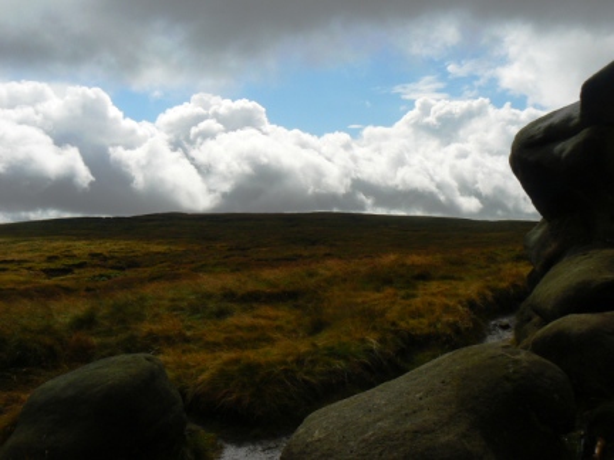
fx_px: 639
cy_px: 230
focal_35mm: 36
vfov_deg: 39.7
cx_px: 307
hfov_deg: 51.4
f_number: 8
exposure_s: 1/800
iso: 80
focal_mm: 6
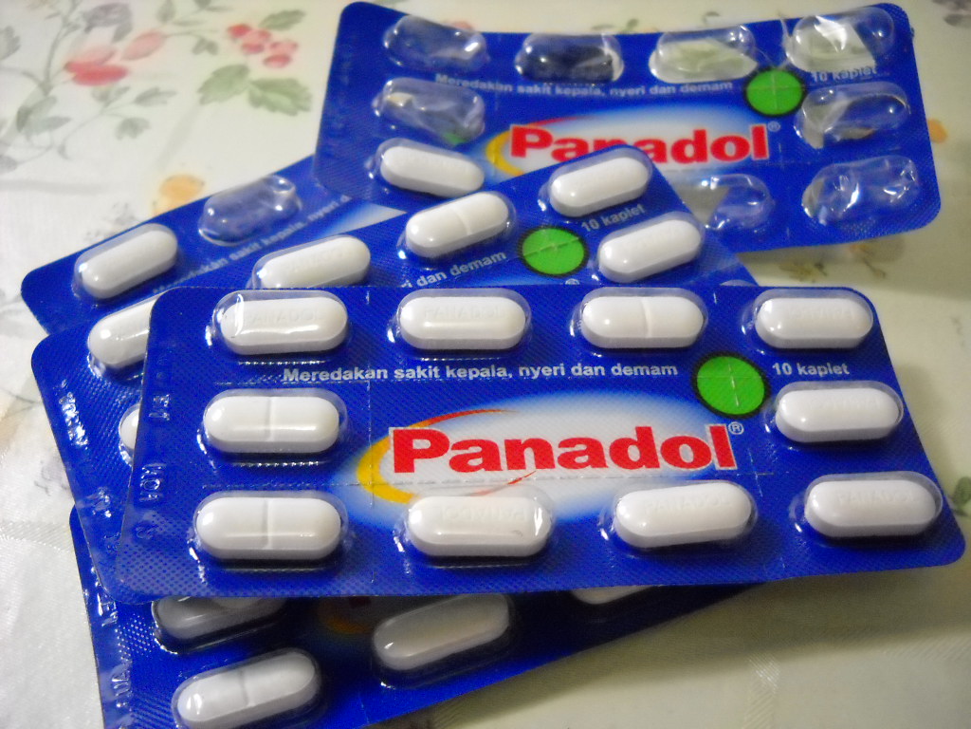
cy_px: 364
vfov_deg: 35.1
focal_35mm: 41
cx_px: 486
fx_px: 1150
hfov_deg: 45.8
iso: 800
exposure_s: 1/23
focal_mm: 6.72
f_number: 3.1
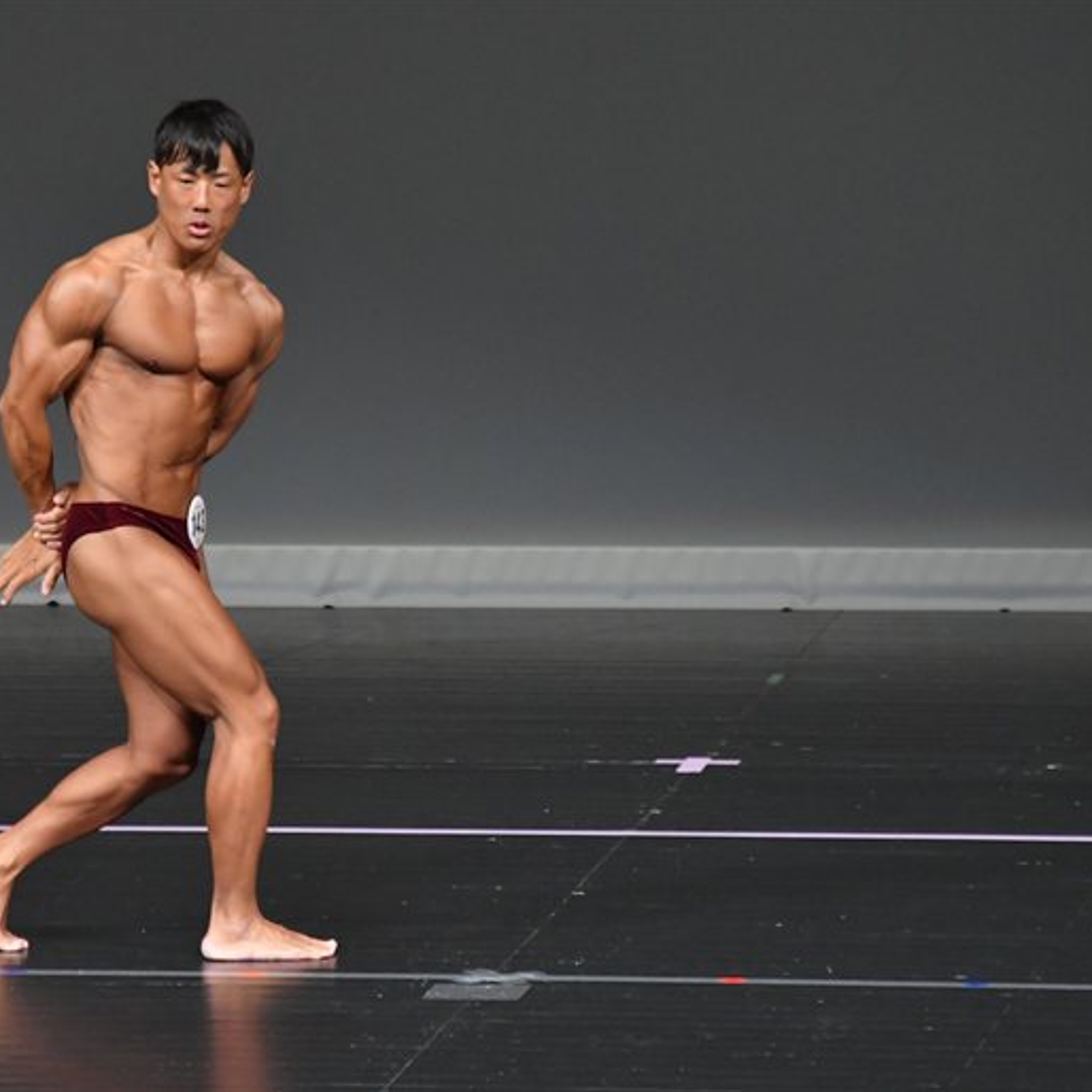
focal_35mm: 442
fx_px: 15775
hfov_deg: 4.0
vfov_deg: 4.0
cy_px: 546
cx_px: 324
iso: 4000
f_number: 5.6
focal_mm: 230
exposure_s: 1/400
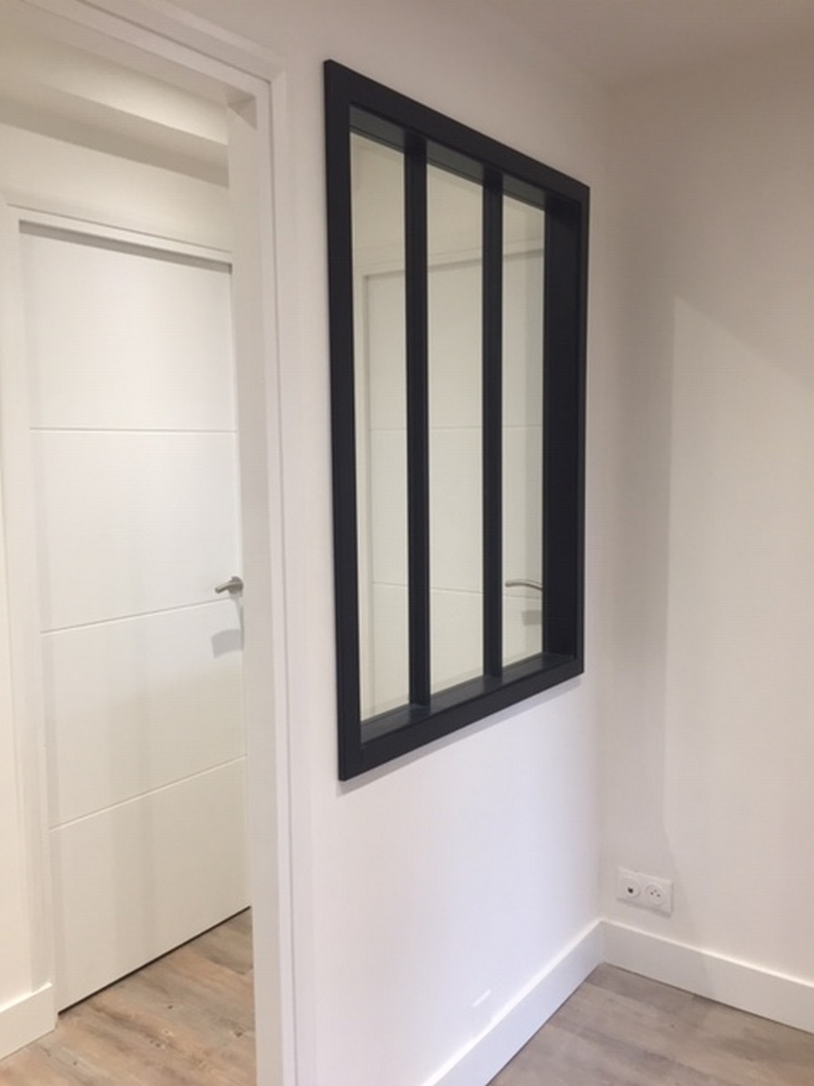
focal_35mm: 29
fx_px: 909
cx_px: 407
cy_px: 543
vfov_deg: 61.7
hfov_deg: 48.2
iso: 100
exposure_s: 1/33
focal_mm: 4.15
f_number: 2.2
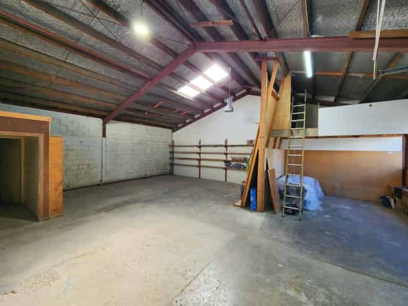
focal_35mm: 13
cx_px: 204
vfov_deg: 89.9
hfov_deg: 106.2
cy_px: 153
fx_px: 153
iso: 80
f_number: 2.2
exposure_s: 1/100
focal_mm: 2.2
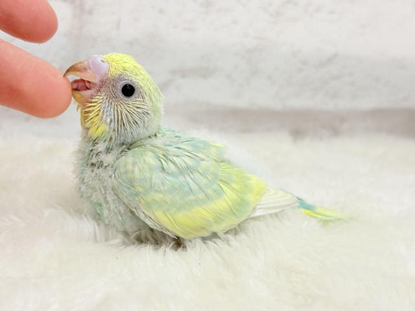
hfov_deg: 36.8
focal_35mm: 52
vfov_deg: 28.0
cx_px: 208
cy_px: 156
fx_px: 623
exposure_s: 1/50
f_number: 1.6
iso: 32
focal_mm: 5.96
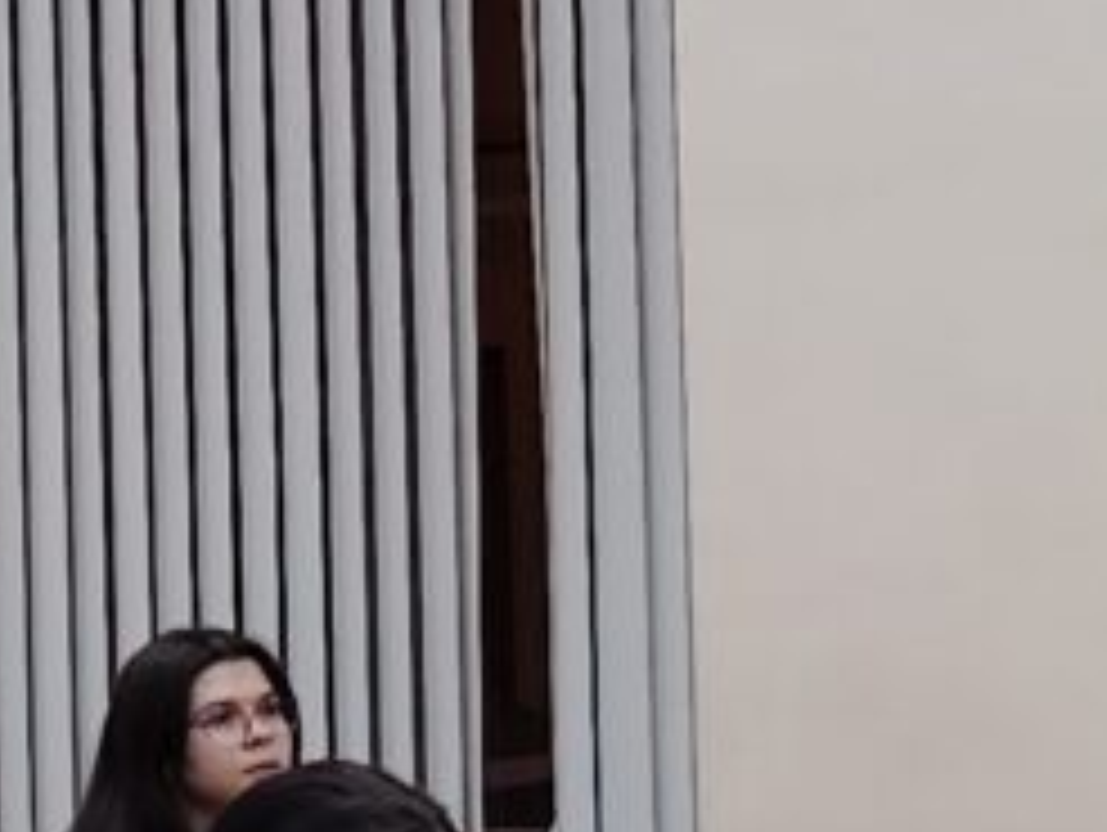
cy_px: 486
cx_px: 2097
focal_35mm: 187
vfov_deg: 8.0
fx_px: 5986
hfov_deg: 9.9
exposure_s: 1/50
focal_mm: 5.25
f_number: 1.75
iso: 600
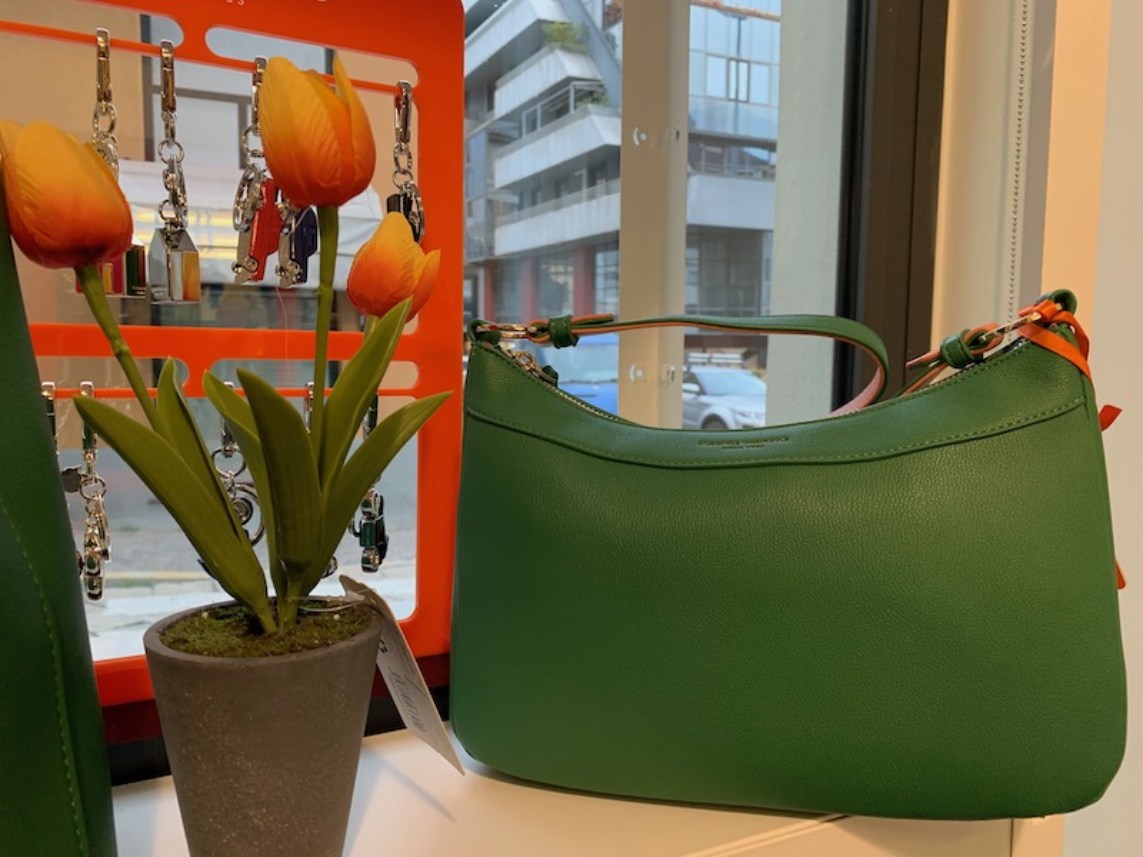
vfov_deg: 53.1
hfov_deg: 67.3
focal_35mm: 26
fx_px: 859
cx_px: 572
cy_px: 428
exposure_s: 1/50
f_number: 1.8
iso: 125
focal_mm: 4.25
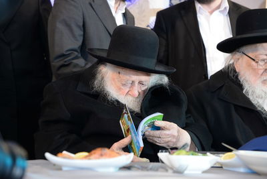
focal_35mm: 85
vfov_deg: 16.1
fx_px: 631
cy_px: 90
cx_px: 134
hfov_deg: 23.9
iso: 1000
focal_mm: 85
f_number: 4.5
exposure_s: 1/80
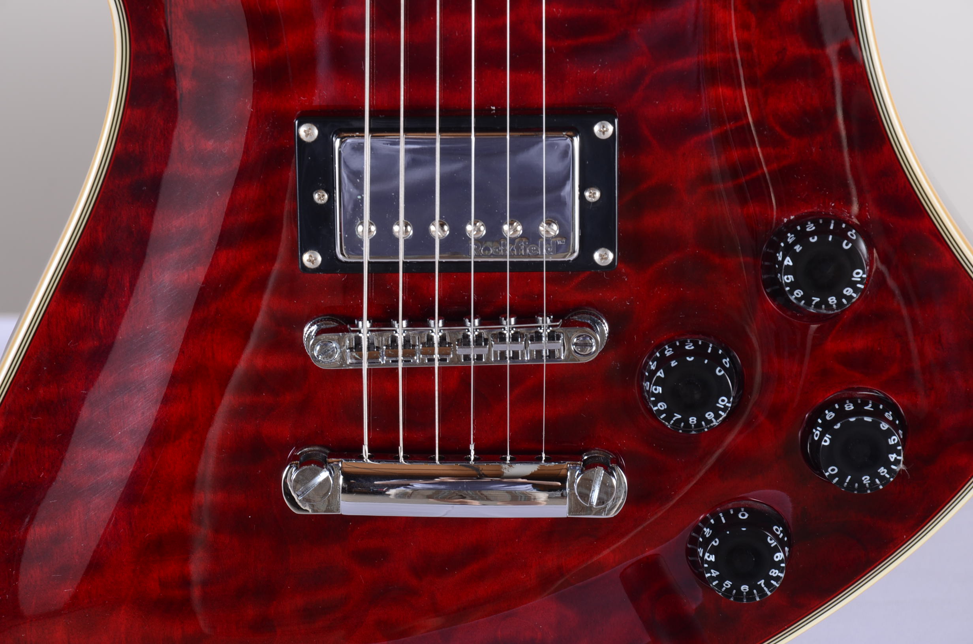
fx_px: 4248
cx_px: 486
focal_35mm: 158
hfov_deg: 13.1
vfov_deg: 8.7
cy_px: 322
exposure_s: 1/100
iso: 160
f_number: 11
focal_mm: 105
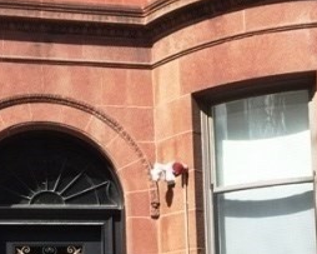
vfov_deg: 19.3
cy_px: 277
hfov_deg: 25.0
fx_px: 713
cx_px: 207
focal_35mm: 76
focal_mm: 4.15
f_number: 2.2
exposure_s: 1/1364
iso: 32
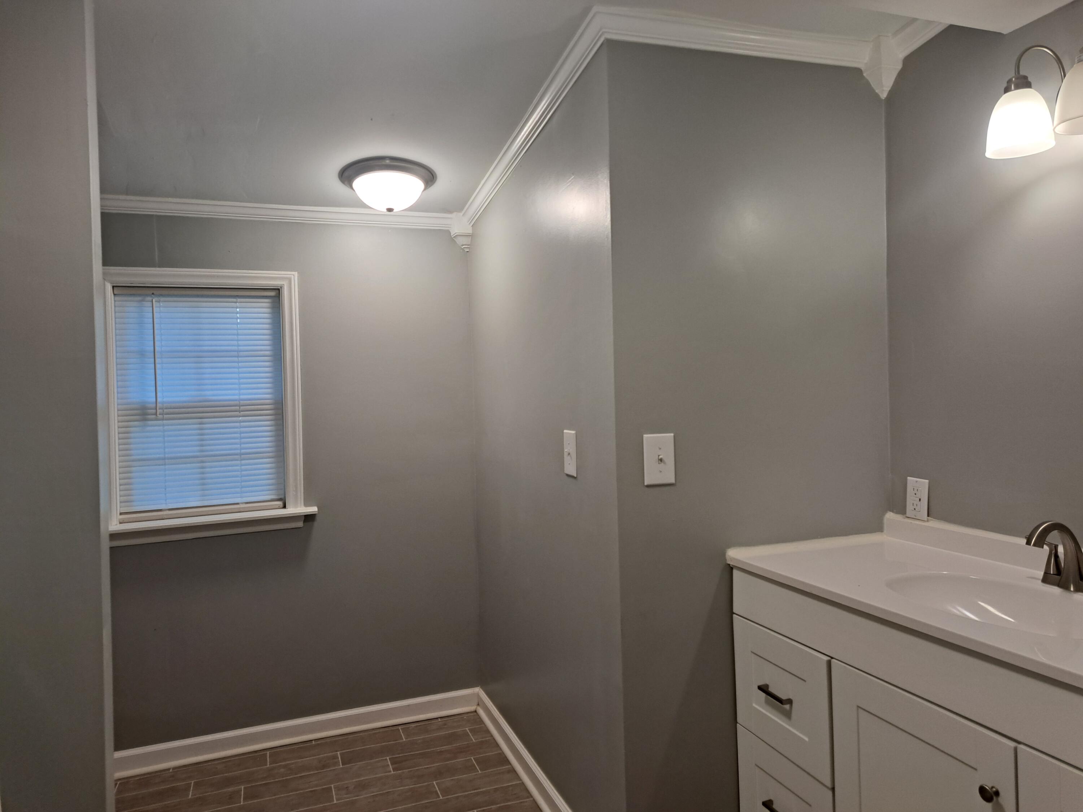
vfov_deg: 56.8
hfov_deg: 71.6
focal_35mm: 24
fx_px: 751
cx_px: 542
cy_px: 406
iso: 160
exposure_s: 1/60
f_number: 1.8
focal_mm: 5.23
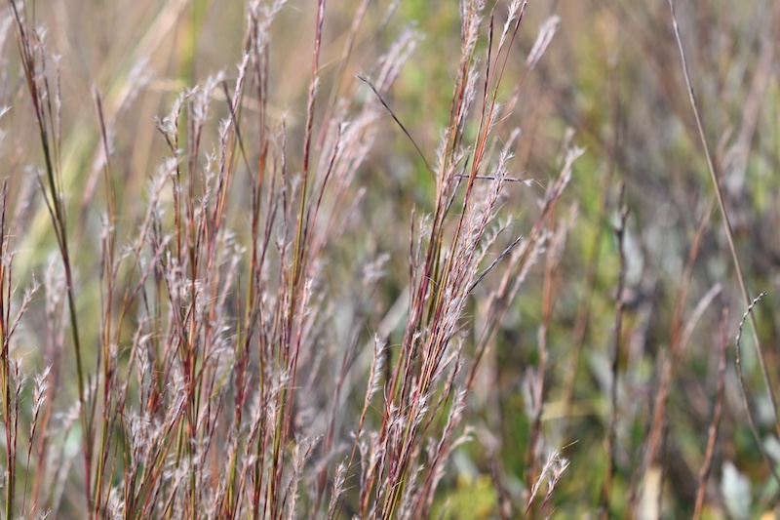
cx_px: 390
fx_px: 2751
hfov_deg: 16.1
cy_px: 260
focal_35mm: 127
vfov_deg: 10.8
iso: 100
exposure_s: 1/250
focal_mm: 85
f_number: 5.6
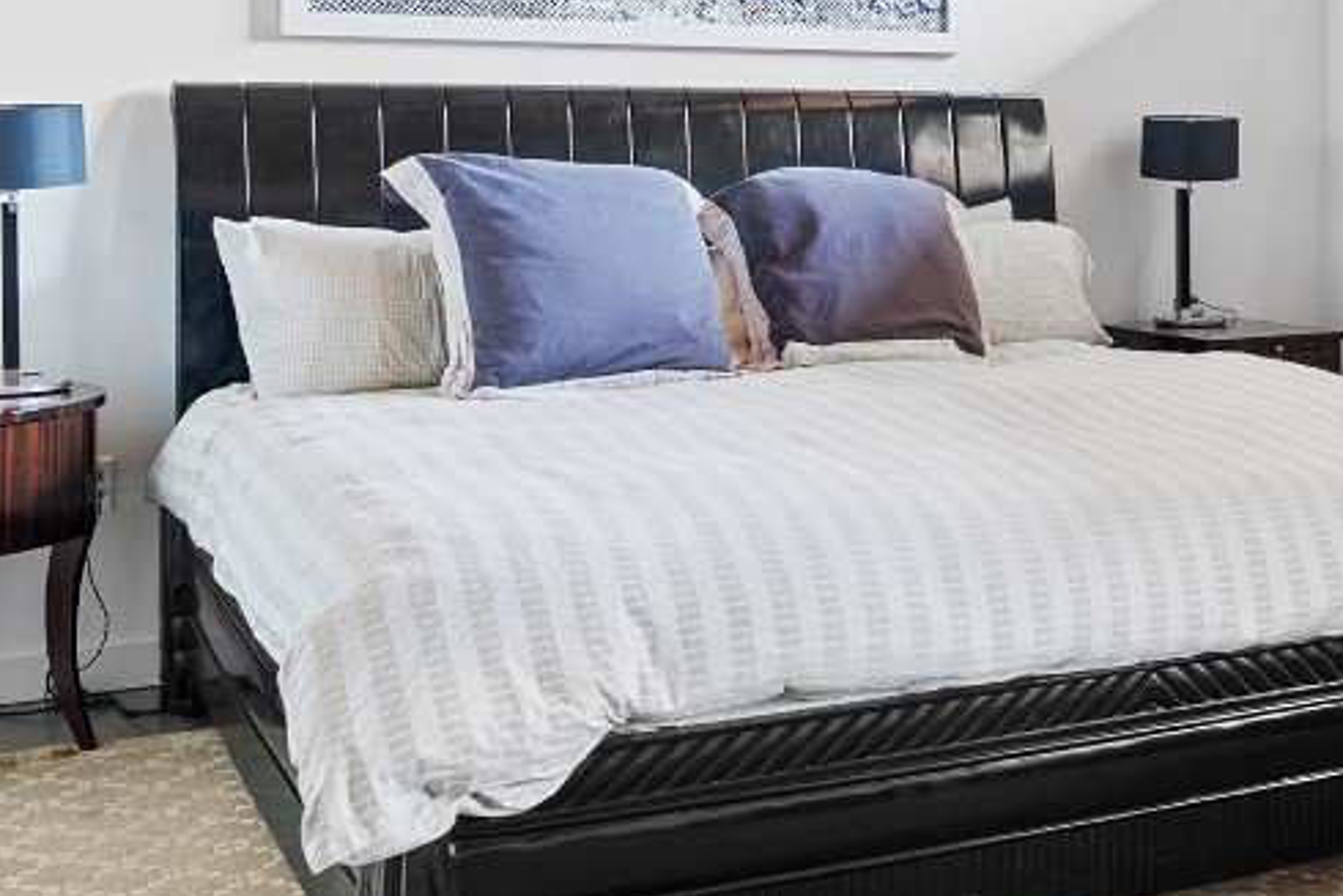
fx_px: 2015
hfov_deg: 35.3
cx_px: 1132
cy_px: 101
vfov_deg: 24.4
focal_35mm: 54
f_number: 7.1
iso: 250
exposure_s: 5
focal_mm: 23
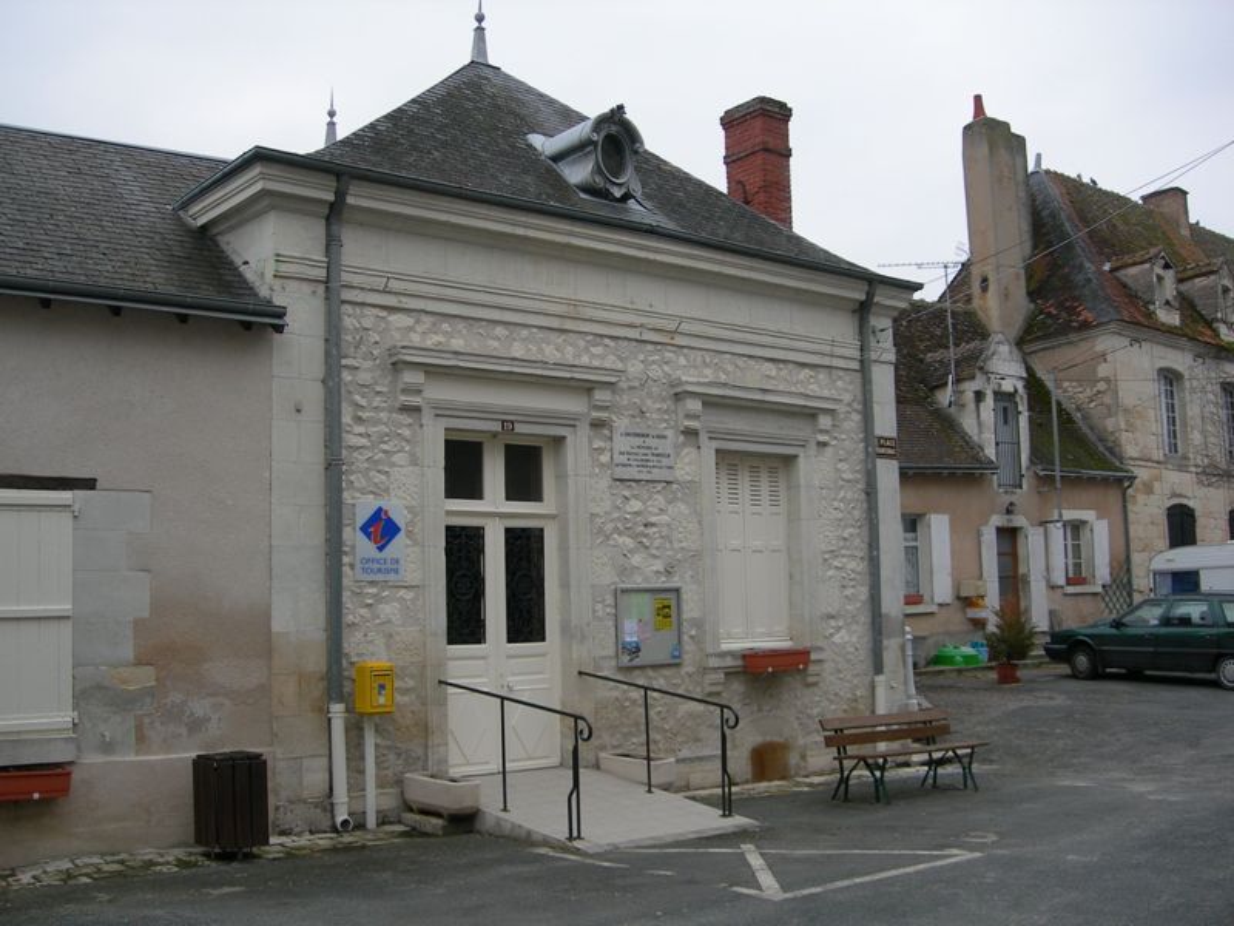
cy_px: 463
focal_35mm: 38
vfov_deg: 37.7
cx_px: 617
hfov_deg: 49.0
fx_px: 1355
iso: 50
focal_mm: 7.8
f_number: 2.8
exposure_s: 1/138
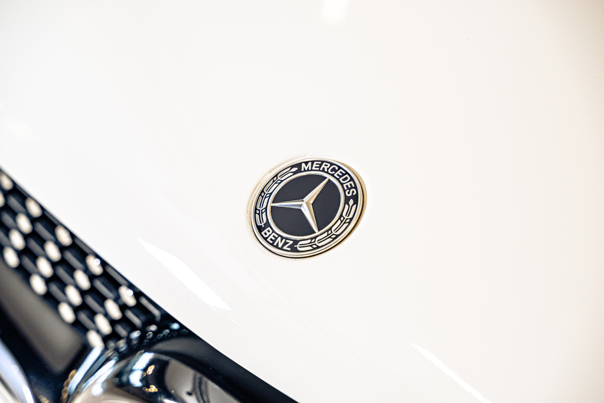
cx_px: 302
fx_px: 1258
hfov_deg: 27.0
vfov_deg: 18.2
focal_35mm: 75
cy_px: 202
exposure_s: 1/160
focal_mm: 75
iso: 640
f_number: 4
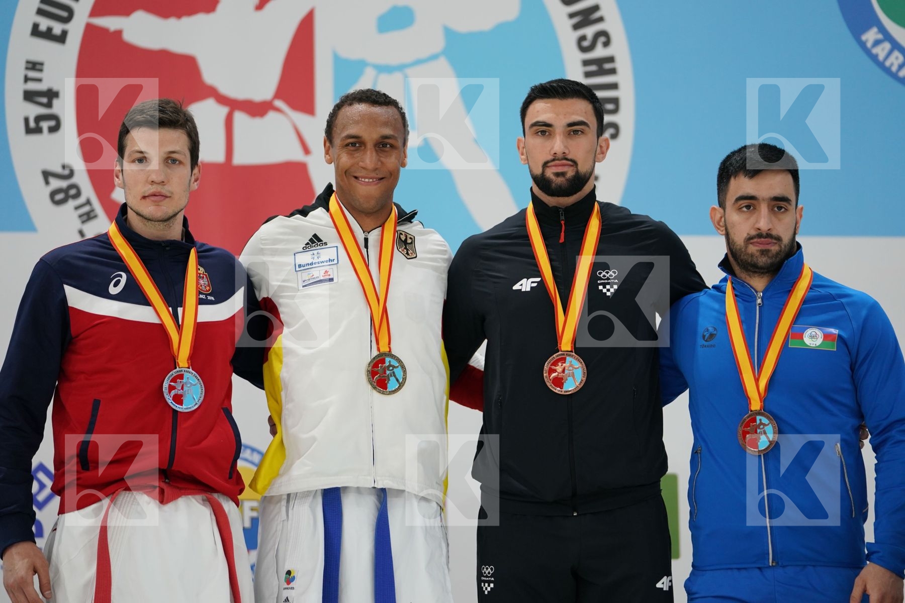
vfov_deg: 9.6
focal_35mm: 143
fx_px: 3595
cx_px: 452
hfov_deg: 14.3
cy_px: 302
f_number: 2.8
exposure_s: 1/250
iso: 1000
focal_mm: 143
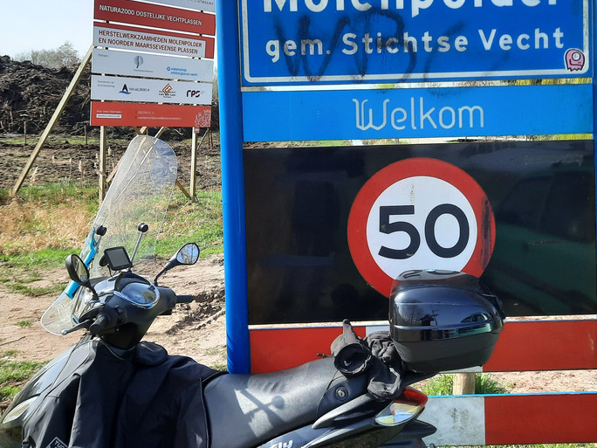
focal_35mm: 39
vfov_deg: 36.5
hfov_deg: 47.8
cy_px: 154
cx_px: 332
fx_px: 673
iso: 32
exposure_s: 1/633
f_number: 2
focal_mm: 4.6
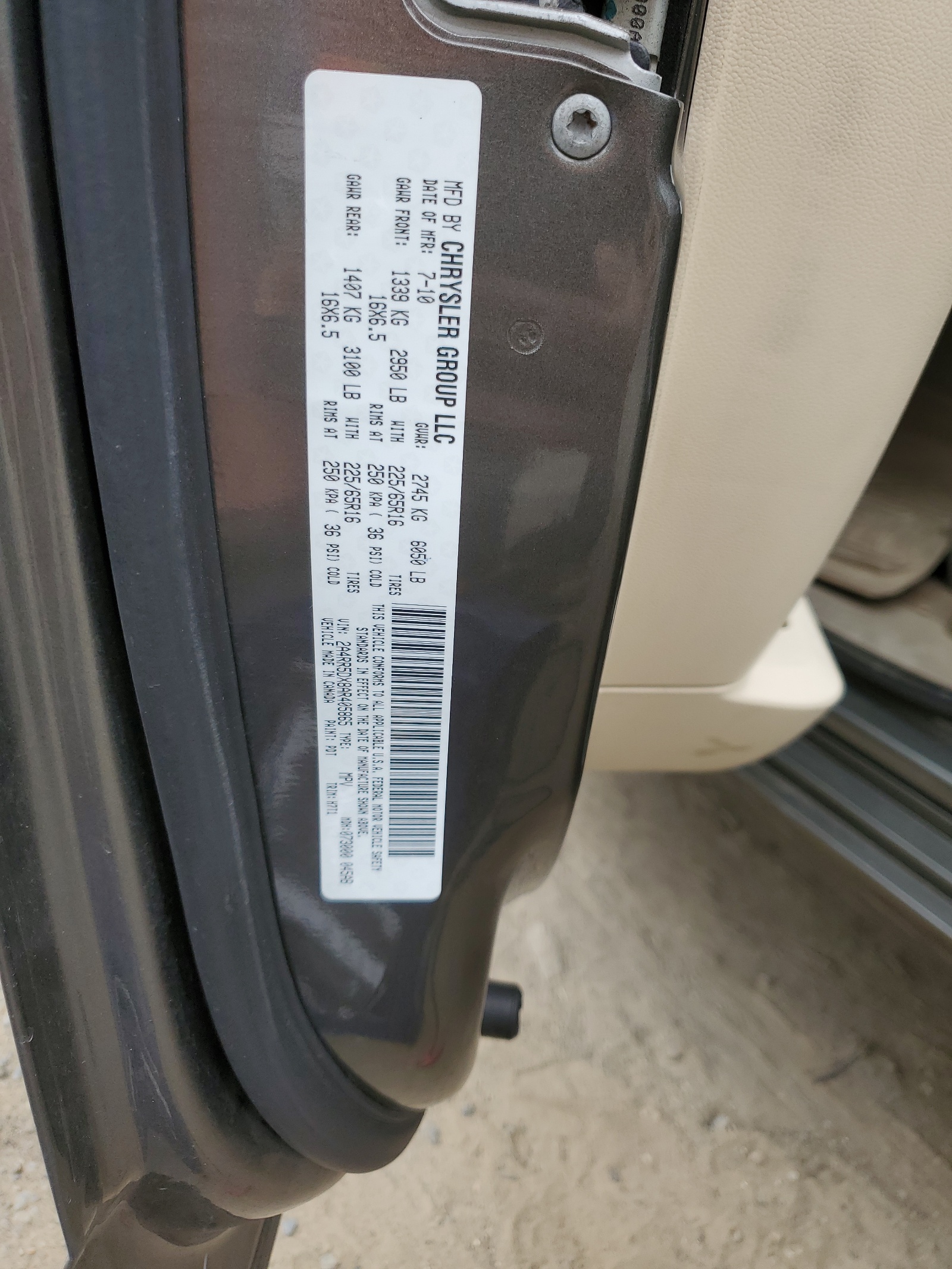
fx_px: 953
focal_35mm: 26
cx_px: 476
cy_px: 634
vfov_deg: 67.3
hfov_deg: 53.1
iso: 50
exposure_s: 1/1000
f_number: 1.5
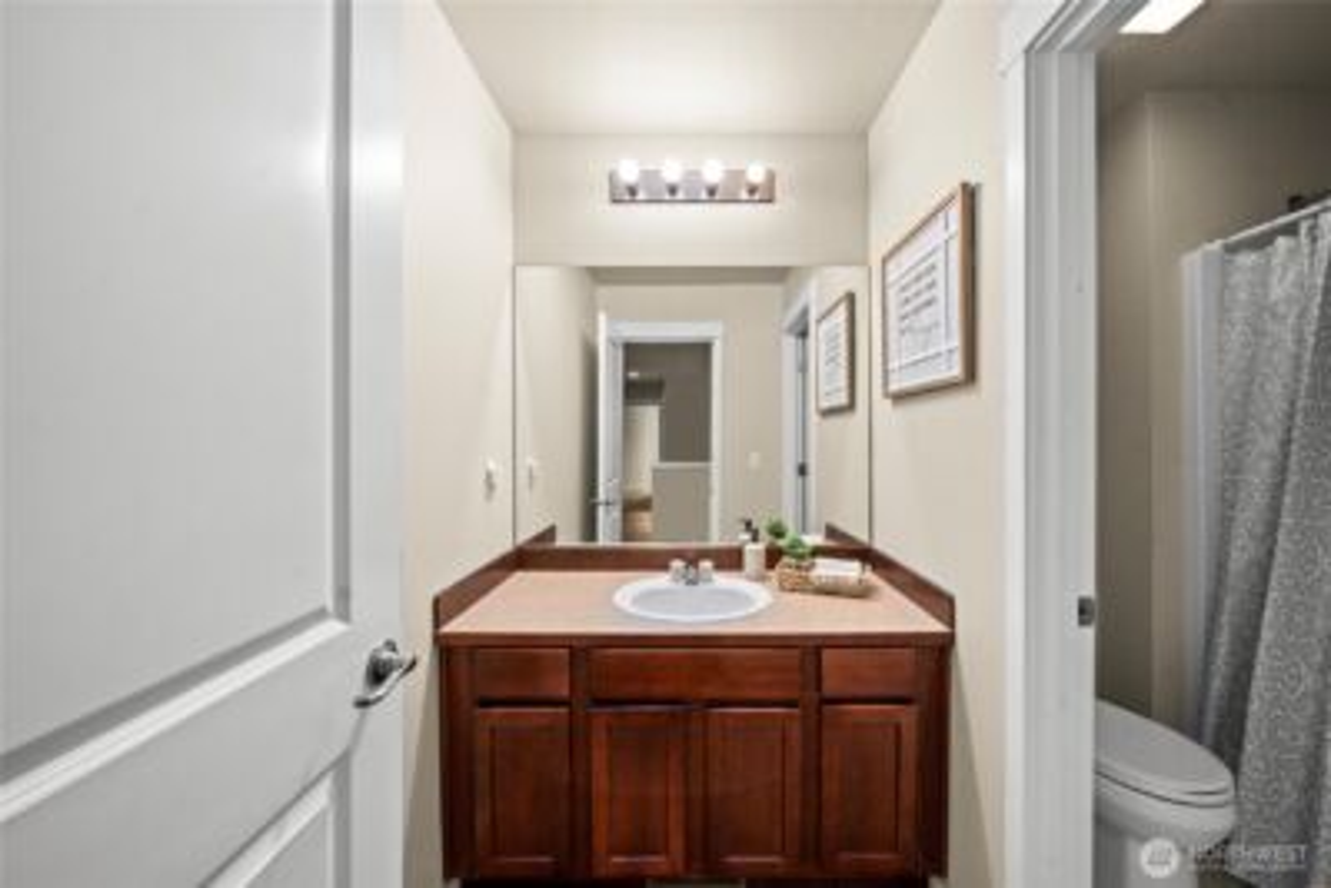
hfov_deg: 112.6
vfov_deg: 90.1
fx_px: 444
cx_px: 666
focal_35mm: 12
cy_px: 444
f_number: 6.7
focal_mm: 12
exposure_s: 1/20
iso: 1000
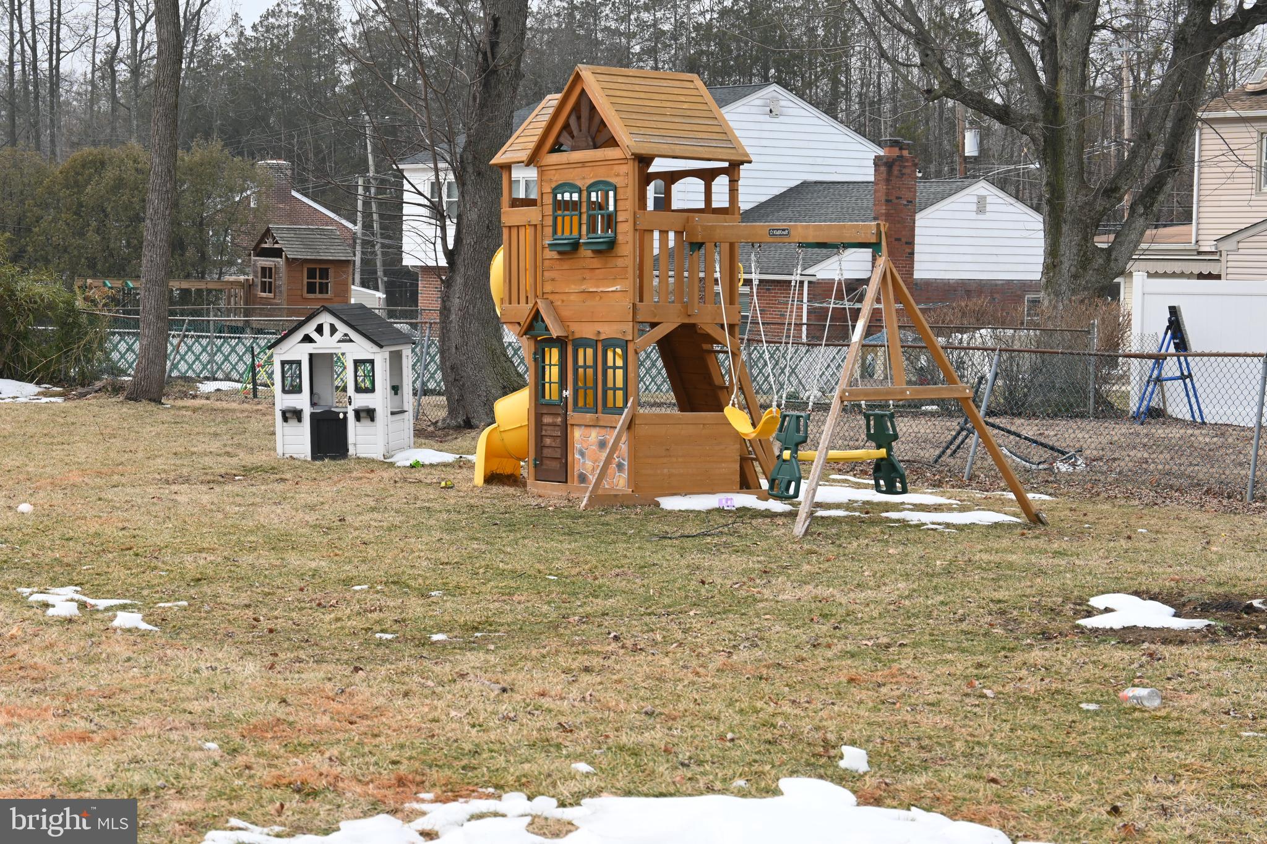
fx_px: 2639
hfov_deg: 27.0
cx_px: 634
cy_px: 422
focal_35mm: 75
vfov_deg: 18.2
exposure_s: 1/200
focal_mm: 50
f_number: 6.3
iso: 125
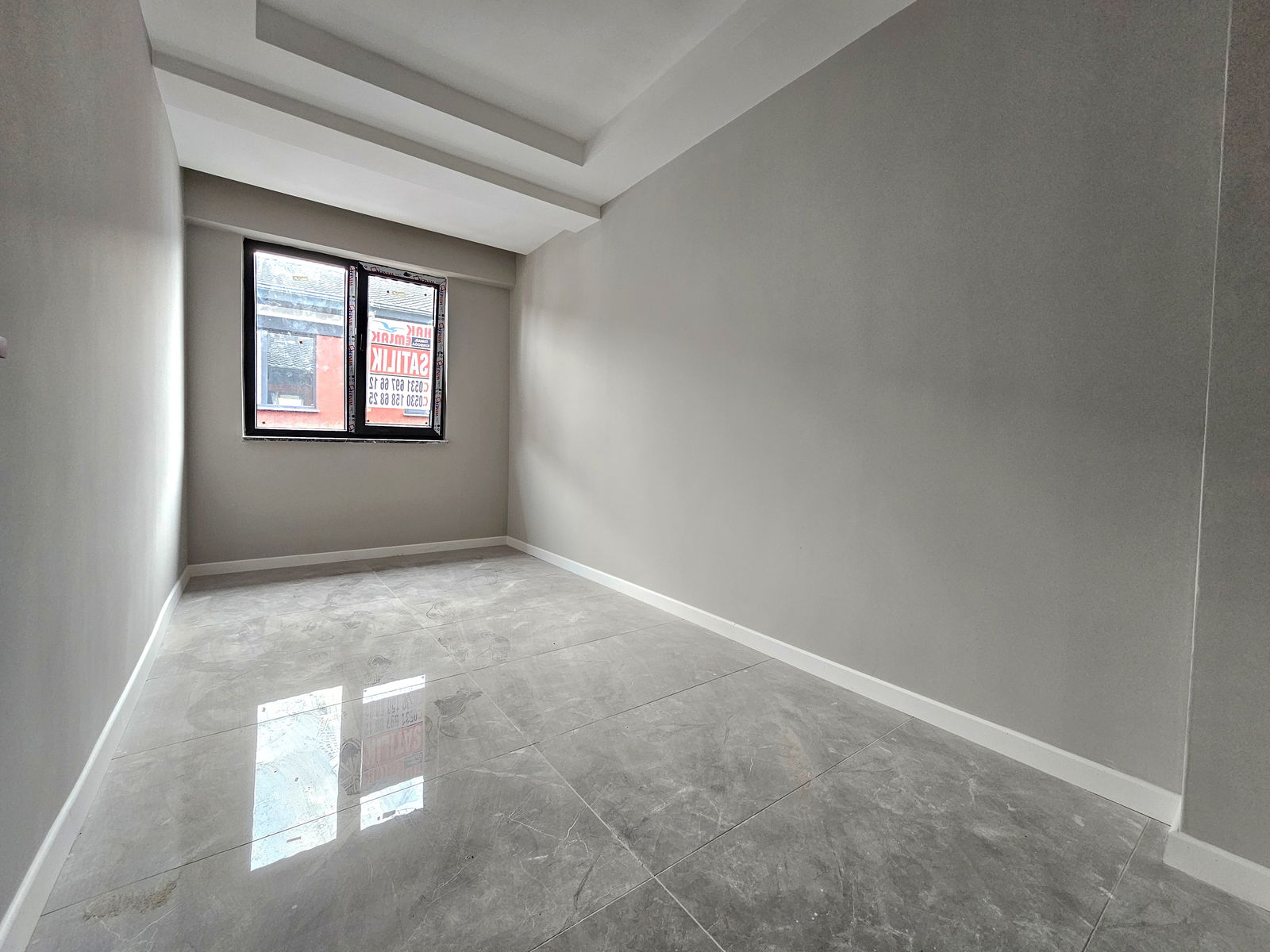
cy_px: 476
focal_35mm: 13
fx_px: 477
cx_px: 635
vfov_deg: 89.9
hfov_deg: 106.2
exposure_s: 1/70.9
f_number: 2.2
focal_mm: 2.2
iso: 125
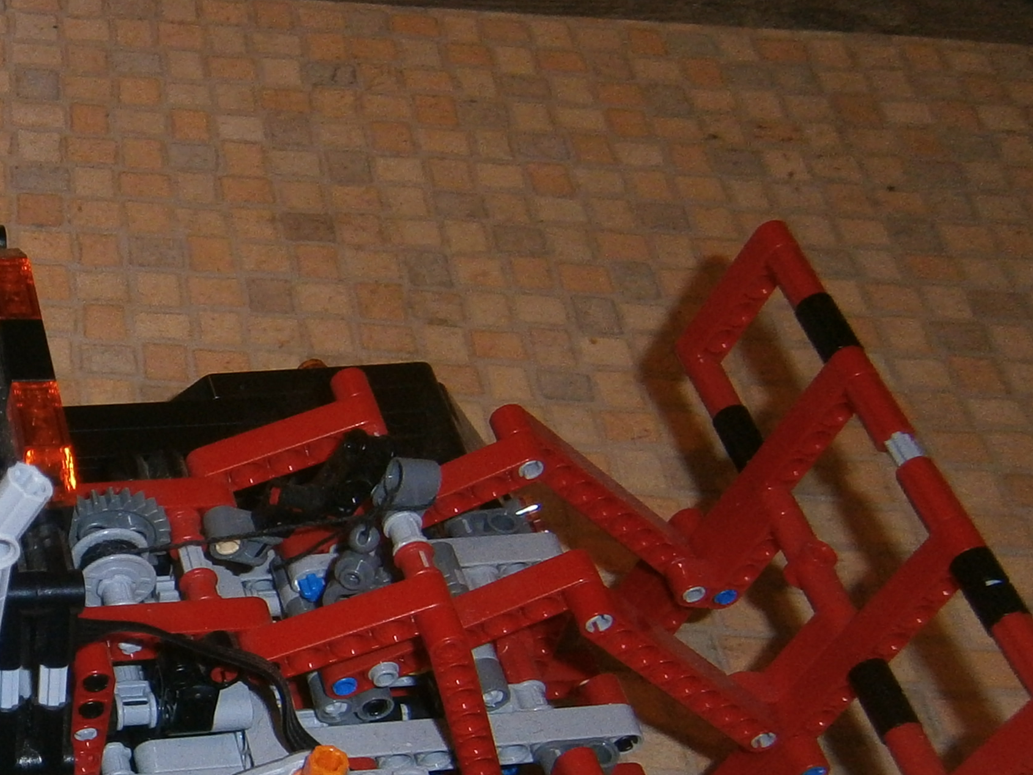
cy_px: 633
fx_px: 1970
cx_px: -125
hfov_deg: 26.8
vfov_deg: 21.9
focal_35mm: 66
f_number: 2.8
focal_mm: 4.7
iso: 125
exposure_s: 1/30
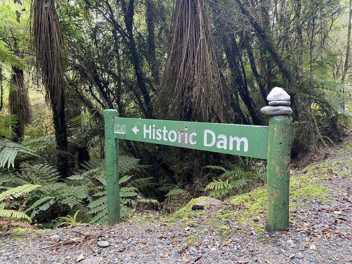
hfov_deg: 67.3
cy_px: 132
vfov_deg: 53.1
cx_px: 176
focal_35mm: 26
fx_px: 264
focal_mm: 4.25
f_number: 1.8
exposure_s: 1/60
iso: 200
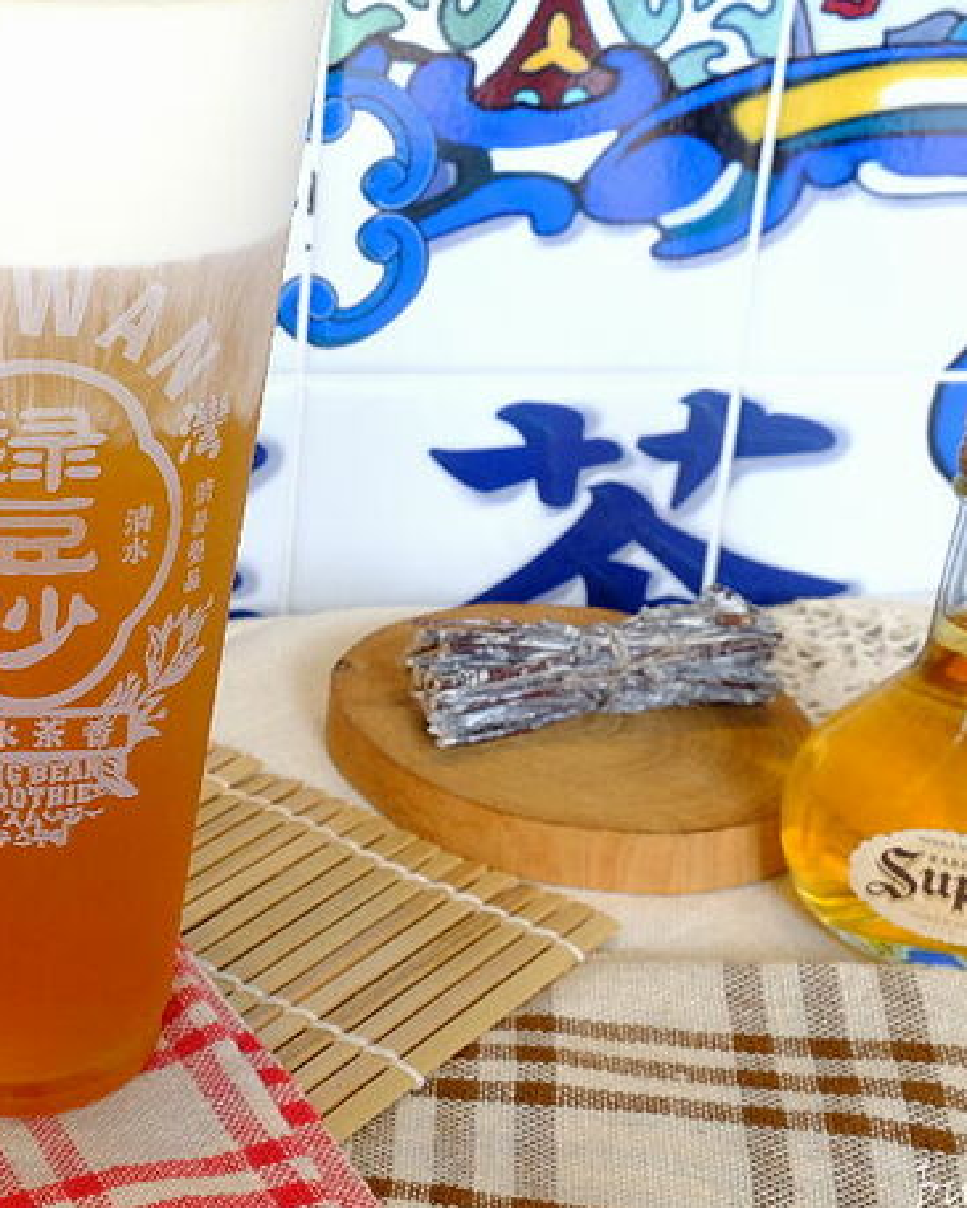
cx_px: -5
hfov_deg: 25.7
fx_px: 2003
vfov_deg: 33.4
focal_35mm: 56
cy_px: 464
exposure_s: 1/125
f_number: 11
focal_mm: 21.4
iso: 1250
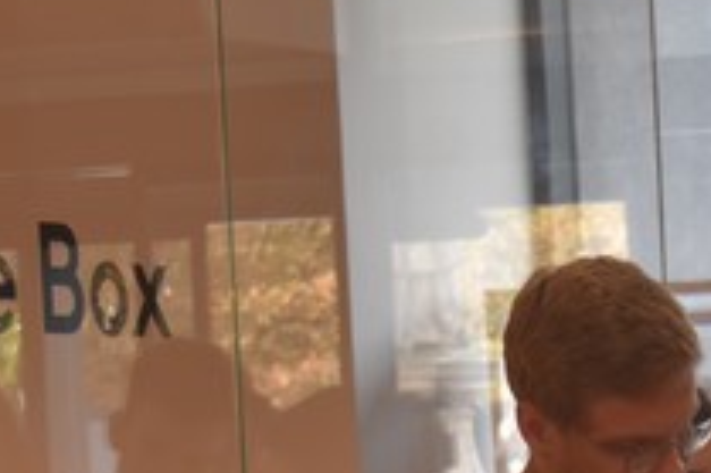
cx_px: 1184
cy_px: 803
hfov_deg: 8.1
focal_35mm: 248
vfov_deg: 5.5
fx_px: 4894
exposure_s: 1/80
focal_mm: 46
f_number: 5.3
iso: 400
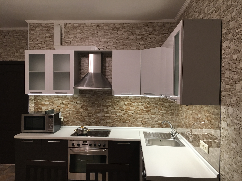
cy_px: 90
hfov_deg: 61.7
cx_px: 121
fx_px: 203
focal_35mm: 29
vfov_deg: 48.2
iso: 50
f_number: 2.2
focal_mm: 4.15
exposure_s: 1/17
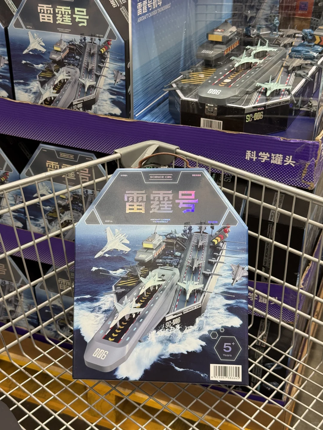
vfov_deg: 39.7
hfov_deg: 30.3
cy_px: 215
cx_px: 162
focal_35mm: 48
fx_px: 597
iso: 80
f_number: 1.78
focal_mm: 6.76
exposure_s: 1/50
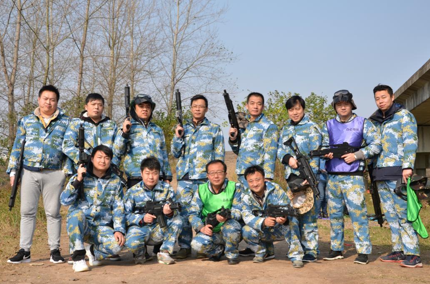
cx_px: 217
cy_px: 155
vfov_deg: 23.3
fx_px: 691
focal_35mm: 58
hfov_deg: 34.6
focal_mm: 34
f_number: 6.3
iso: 200
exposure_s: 1/800
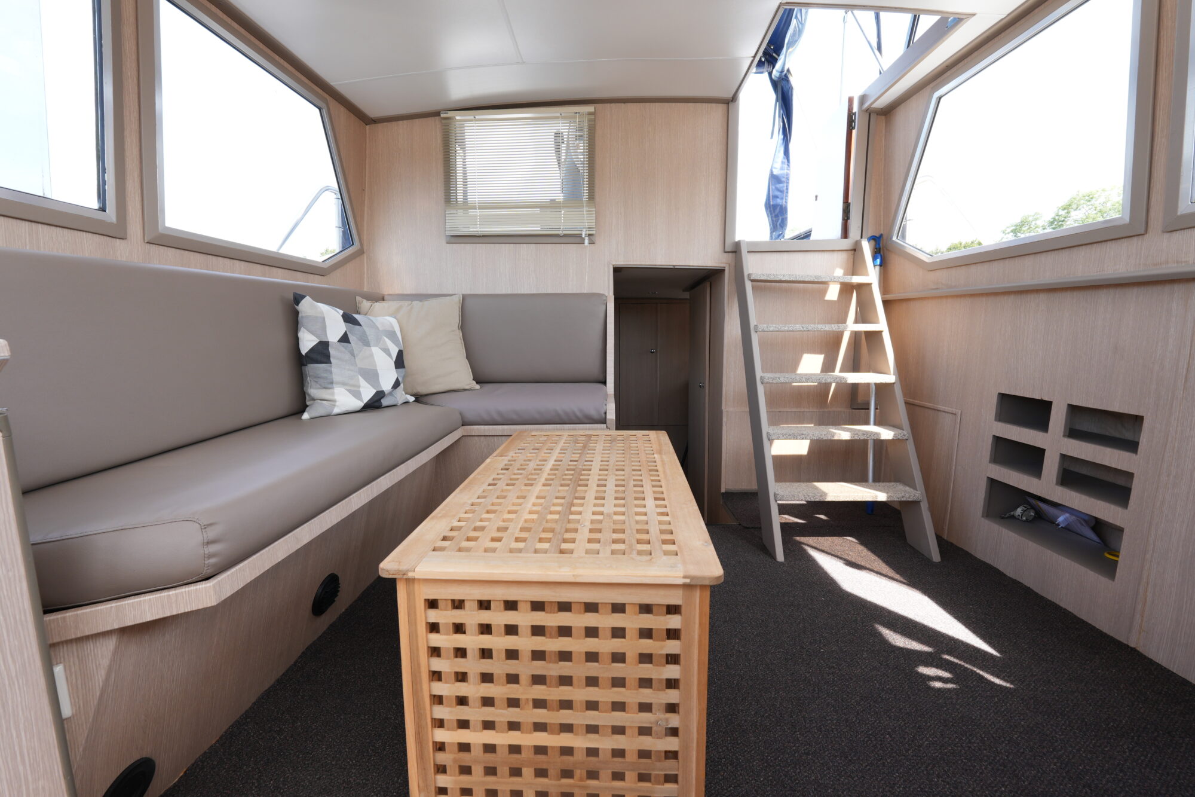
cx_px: 598
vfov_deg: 74.6
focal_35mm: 16
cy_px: 398
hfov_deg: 97.6
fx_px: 523
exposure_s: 1/25
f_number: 8
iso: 160
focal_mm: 10.5
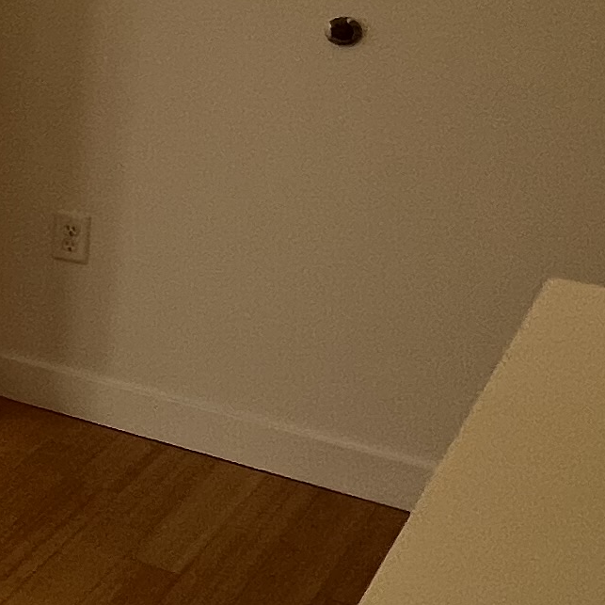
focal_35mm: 72
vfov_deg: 22.8
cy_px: -40
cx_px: -849
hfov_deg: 14.8
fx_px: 1424
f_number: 1.8
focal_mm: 1.57
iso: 32
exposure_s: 1/130
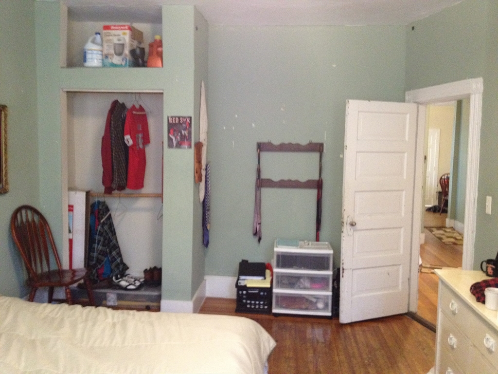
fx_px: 504
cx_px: 249
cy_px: 187
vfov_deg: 40.7
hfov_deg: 52.6
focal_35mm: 35
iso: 400
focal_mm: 4.28
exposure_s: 1/17
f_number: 2.4
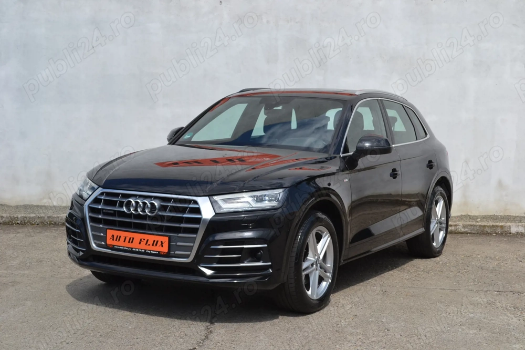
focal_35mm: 57
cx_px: 262
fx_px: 831
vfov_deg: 23.8
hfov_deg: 35.1
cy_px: 175
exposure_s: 1/250
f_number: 8
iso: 100
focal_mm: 38
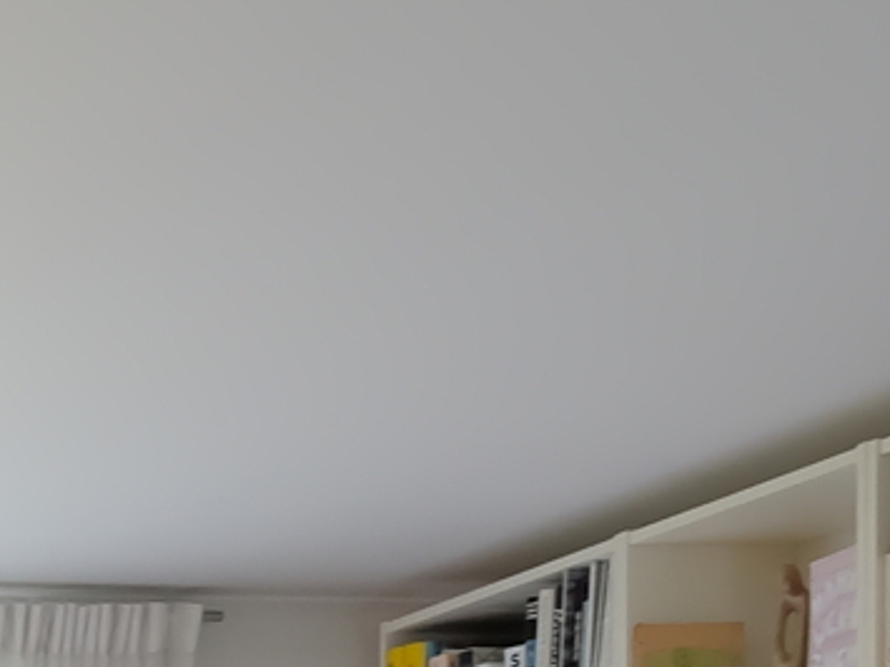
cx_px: -900
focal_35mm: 104
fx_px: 2673
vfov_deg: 13.1
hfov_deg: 15.2
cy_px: 1120
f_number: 4
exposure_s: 1/38
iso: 400
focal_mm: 10
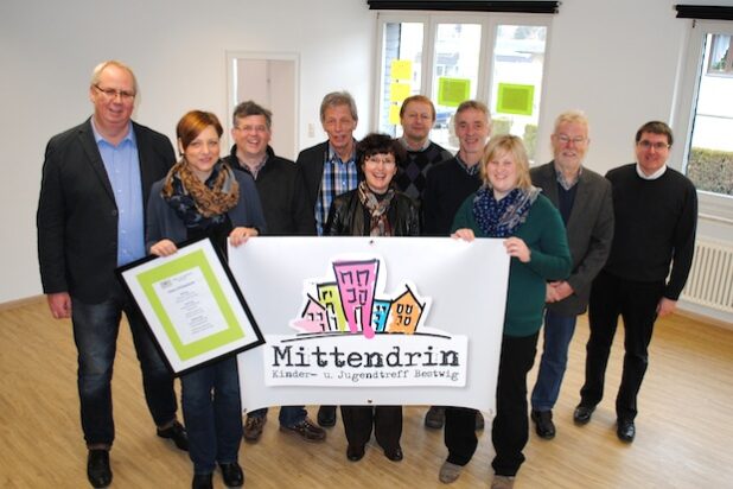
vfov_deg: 47.9
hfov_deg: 67.4
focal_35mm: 27
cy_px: 244
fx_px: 550
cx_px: 366
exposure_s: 1/60
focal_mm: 18
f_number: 3.5
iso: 200
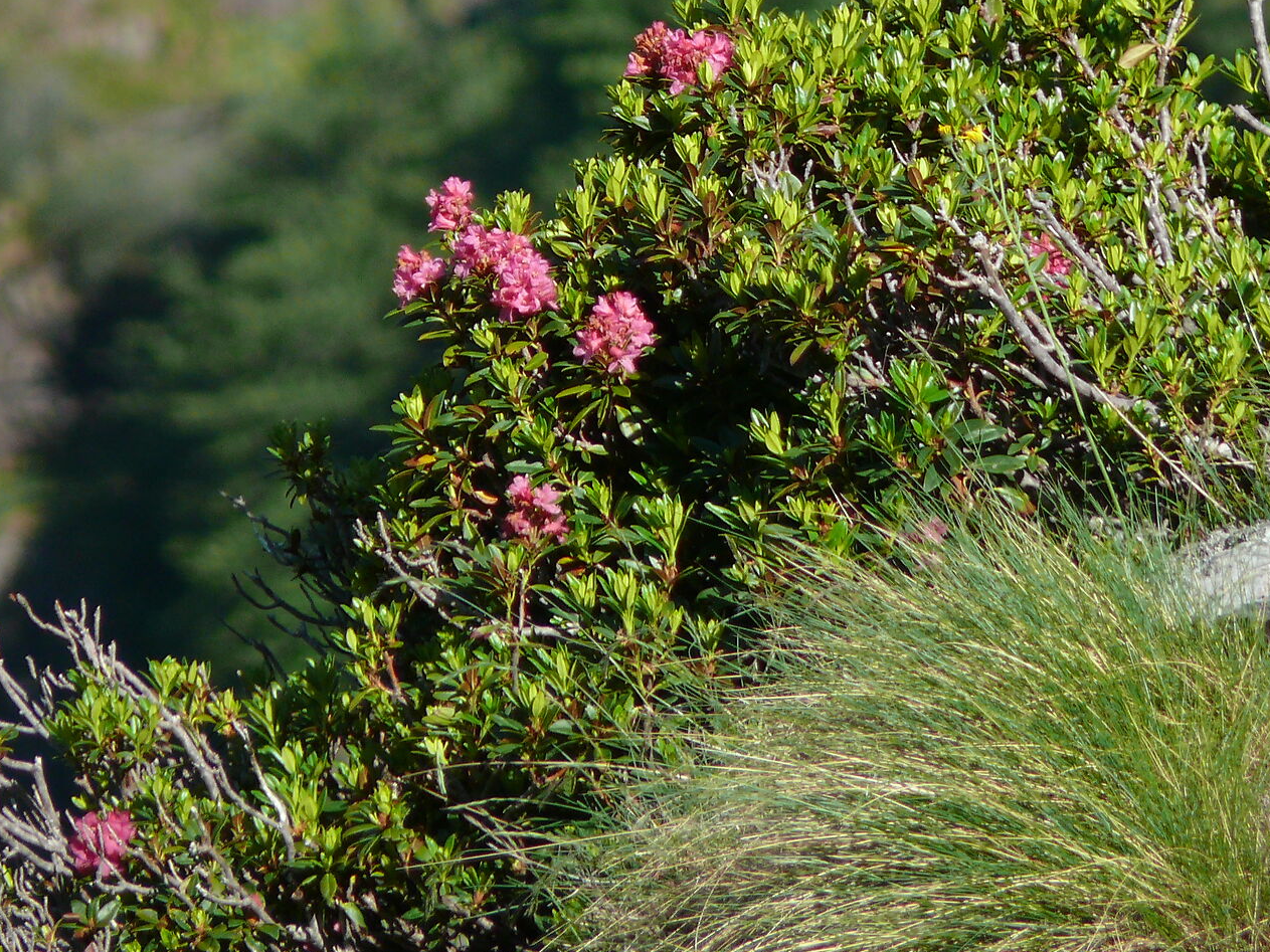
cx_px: 792
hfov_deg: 2.5
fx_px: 29274
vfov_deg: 1.9
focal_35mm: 798
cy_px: 143
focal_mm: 88.8
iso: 100
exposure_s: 1/640
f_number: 3.7
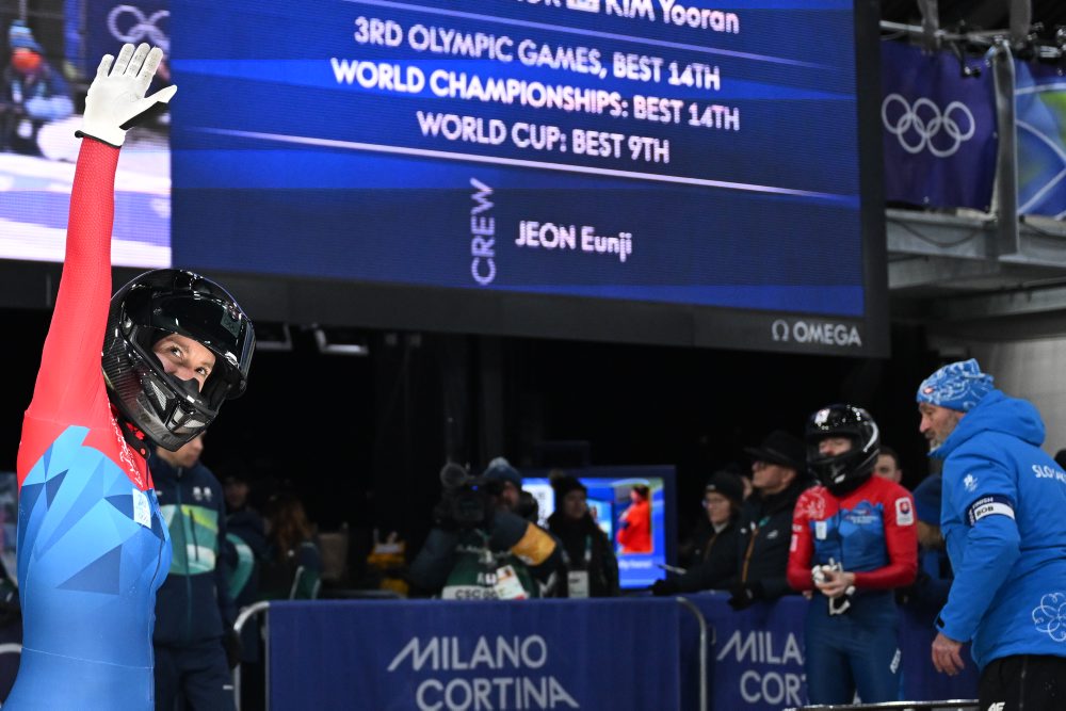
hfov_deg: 45.4
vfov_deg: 31.2
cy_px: 356
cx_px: 533
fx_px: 1273
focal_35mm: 43
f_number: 2.8
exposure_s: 1/1600
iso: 2000
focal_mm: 43
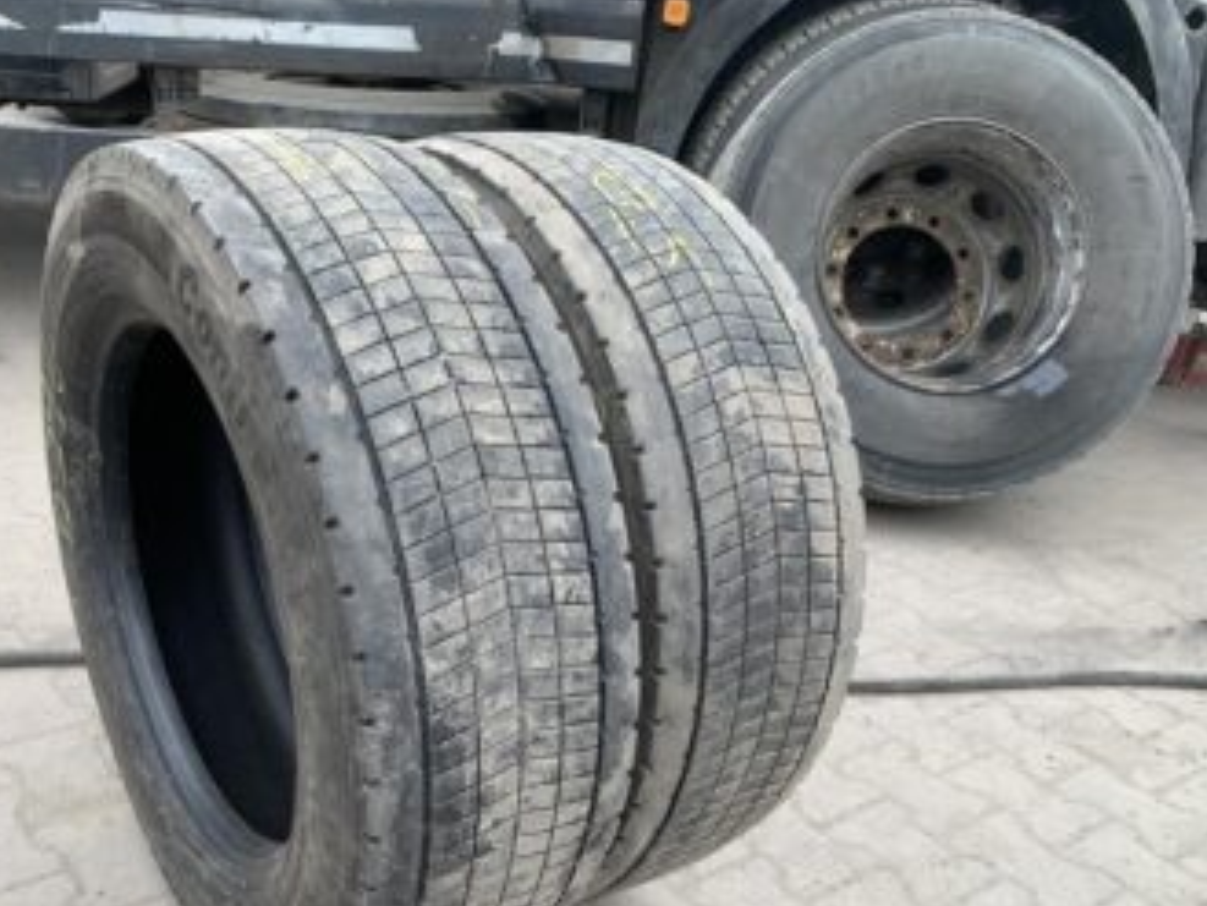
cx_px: 448
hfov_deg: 53.3
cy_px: 574
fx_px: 1186
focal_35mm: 34
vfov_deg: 41.5
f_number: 1.8
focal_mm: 4.25
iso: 25
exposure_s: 1/122
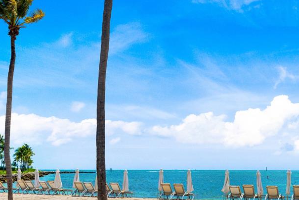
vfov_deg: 29.7
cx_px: 204
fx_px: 366
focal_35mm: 44
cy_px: 167
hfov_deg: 43.7
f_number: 7.1
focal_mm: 26
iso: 400
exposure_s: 1/2000
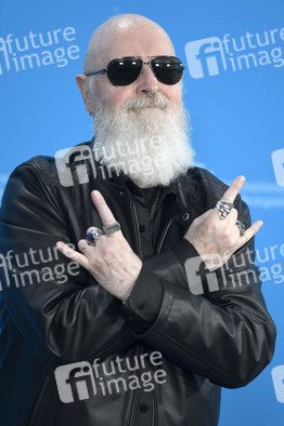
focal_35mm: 198
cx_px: 142
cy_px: 215
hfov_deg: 6.9
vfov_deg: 10.4
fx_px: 2347
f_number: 3.5
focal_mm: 195
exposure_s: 1/320
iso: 800
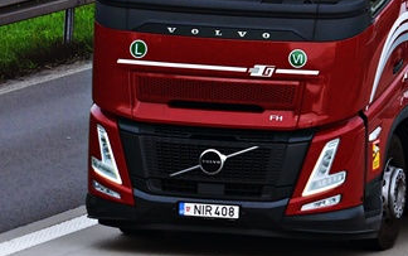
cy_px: -1
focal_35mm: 696
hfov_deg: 3.0
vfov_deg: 1.9
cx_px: 373
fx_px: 7747
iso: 800
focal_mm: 185
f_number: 9
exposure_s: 1/640
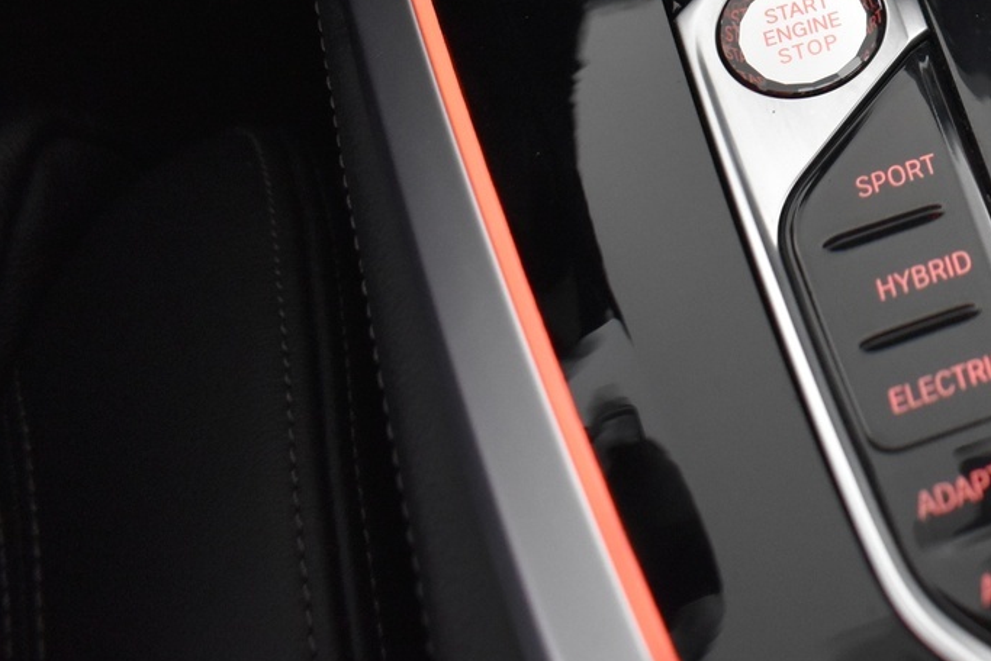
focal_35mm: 64
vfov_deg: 20.1
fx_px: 1762
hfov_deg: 27.7
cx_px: 1174
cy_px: -97
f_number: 3.5
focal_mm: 18
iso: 1600
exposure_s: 1/30
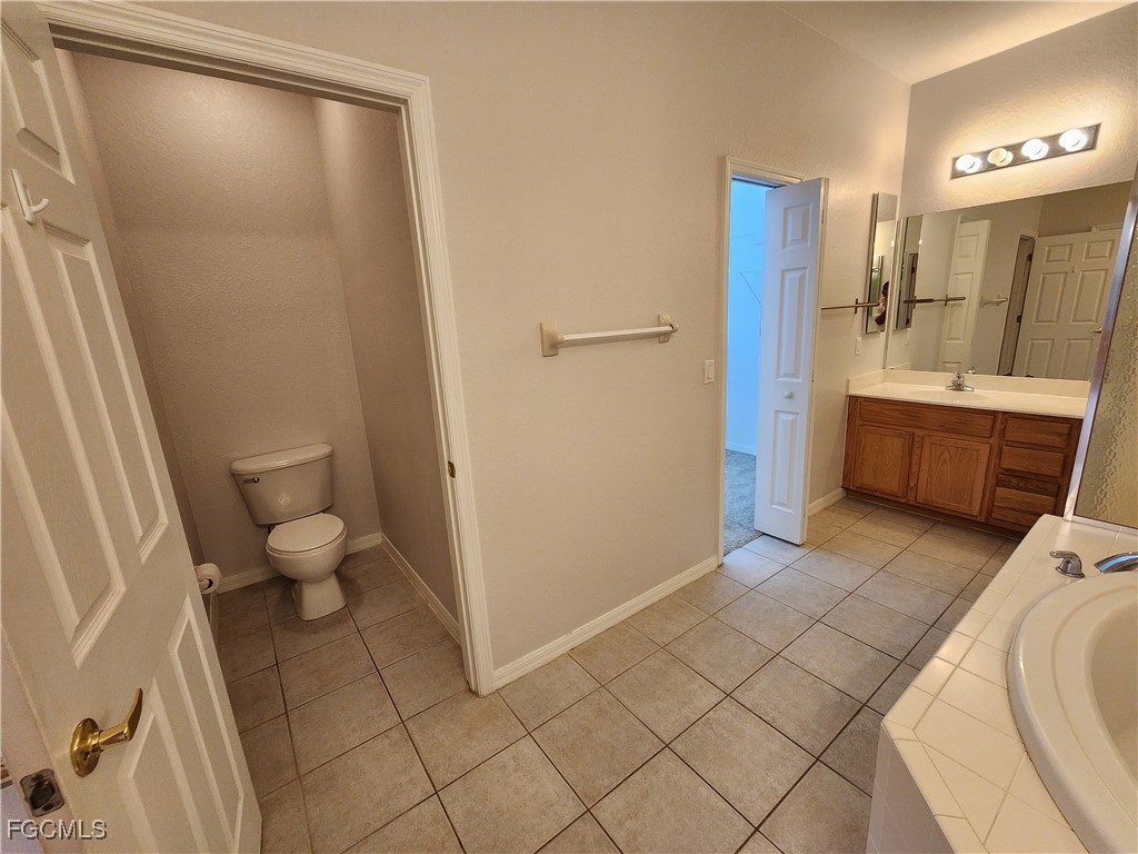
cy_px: 427
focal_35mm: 13
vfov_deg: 89.9
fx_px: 427
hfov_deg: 106.2
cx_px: 569
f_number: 2.2
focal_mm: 2.2
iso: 160
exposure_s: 1/60
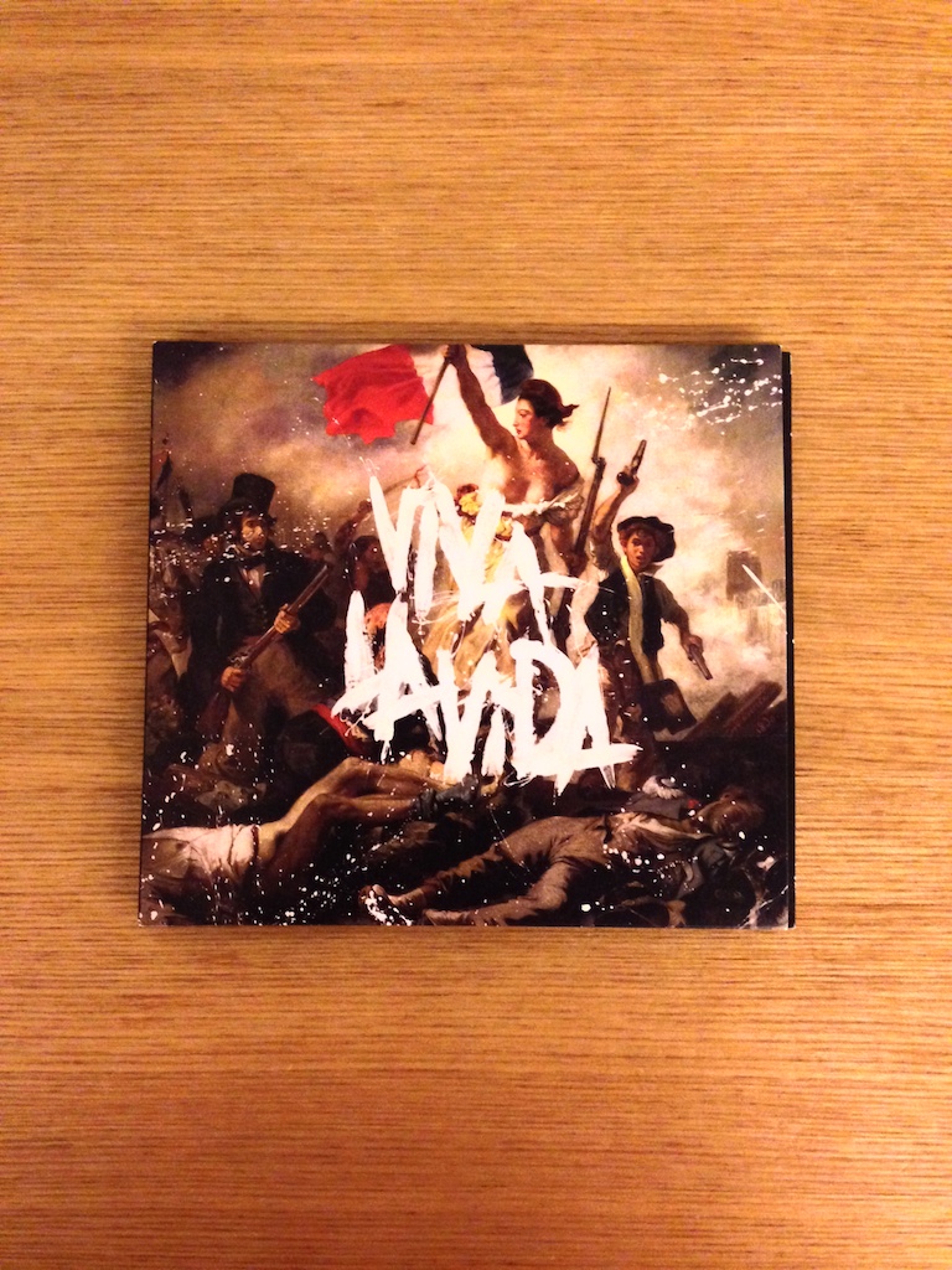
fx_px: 1210
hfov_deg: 42.9
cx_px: 476
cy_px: 635
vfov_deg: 55.4
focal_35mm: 33
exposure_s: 1/15
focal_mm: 4.12
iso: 500
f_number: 2.4
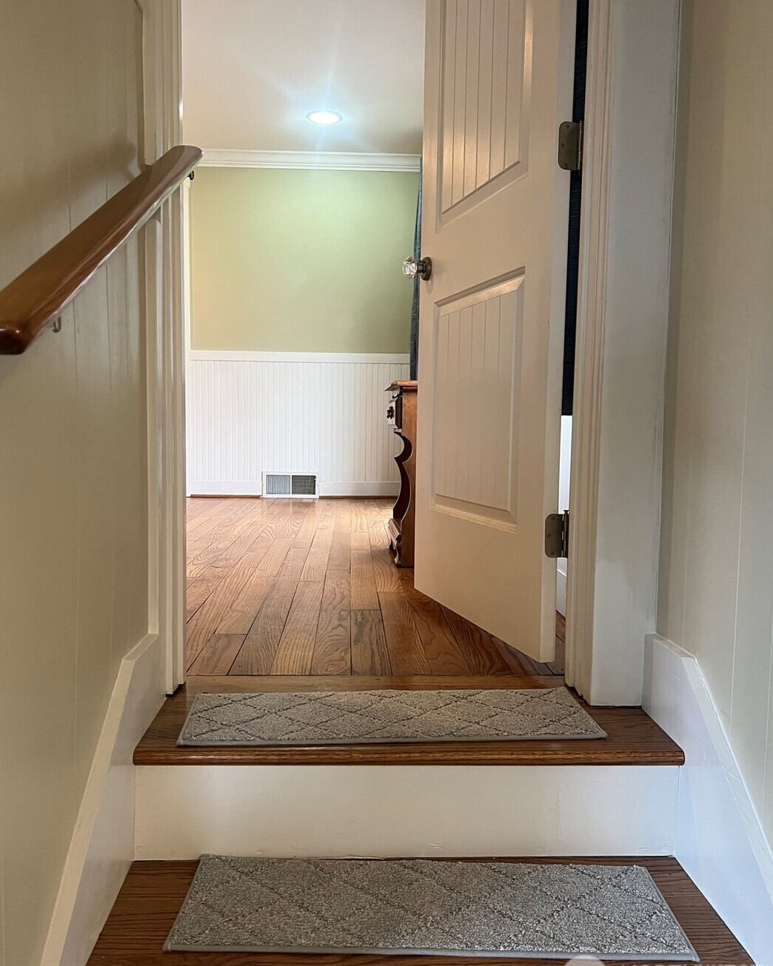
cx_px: 387
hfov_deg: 51.5
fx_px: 801
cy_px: 480
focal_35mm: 28
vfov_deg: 62.2
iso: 125
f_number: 1.5
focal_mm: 5.7
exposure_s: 1/60
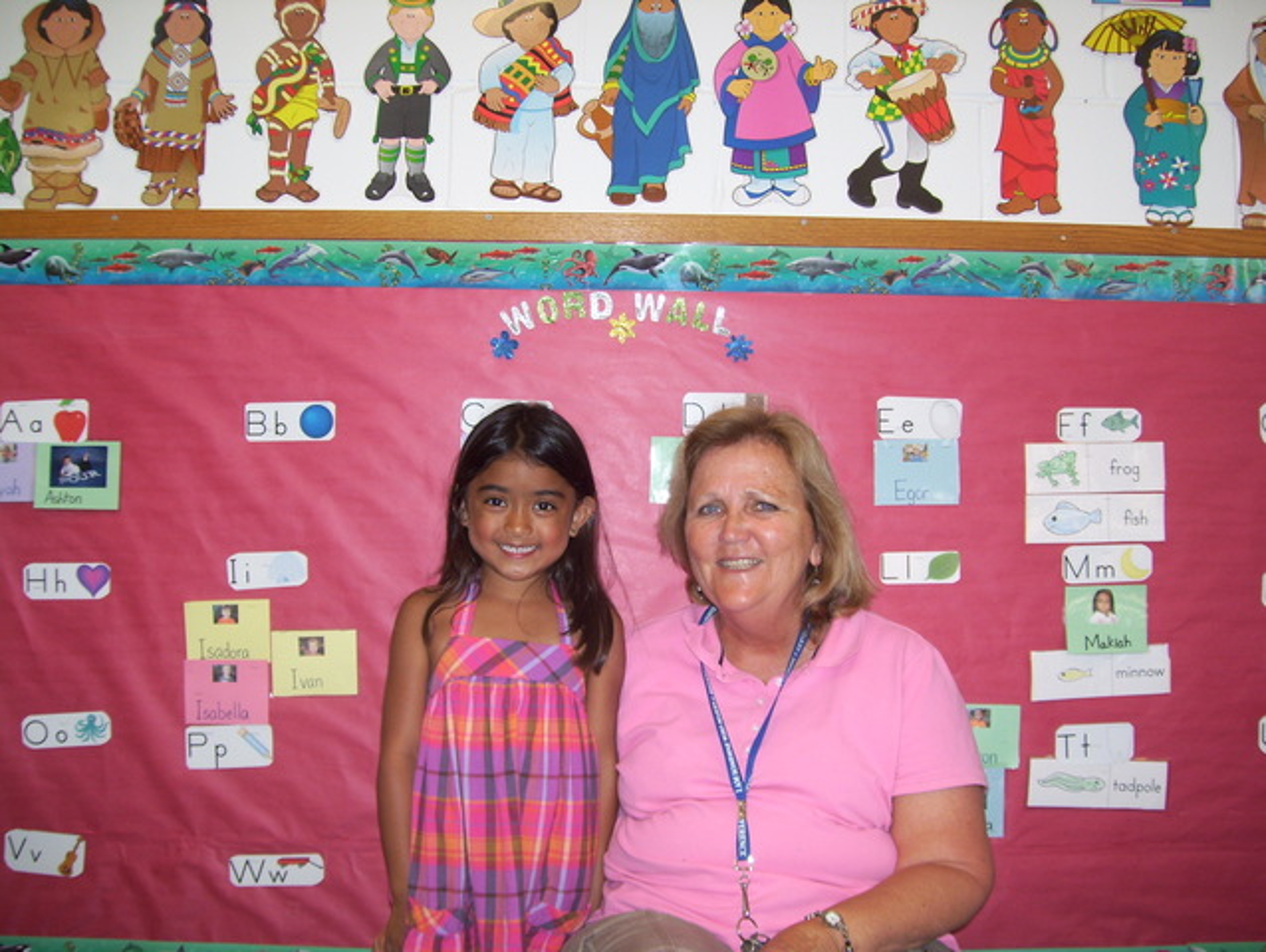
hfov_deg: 51.3
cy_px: 476
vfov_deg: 39.7
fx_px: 1318
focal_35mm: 36
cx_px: 633
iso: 80
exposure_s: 1/60
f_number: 2.7
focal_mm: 6
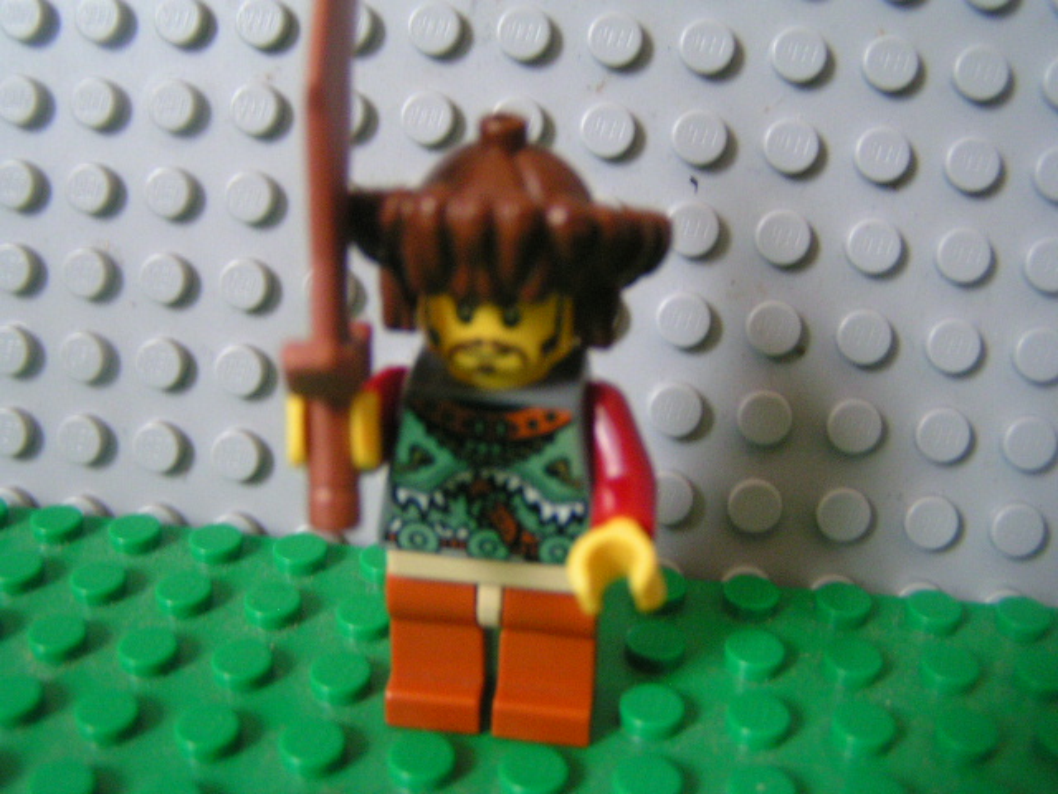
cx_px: 529
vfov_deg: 37.7
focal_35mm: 38
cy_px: 397
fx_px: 1161
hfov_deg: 49.0
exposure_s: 1/1.3
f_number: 2.8
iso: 200
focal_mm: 5.8
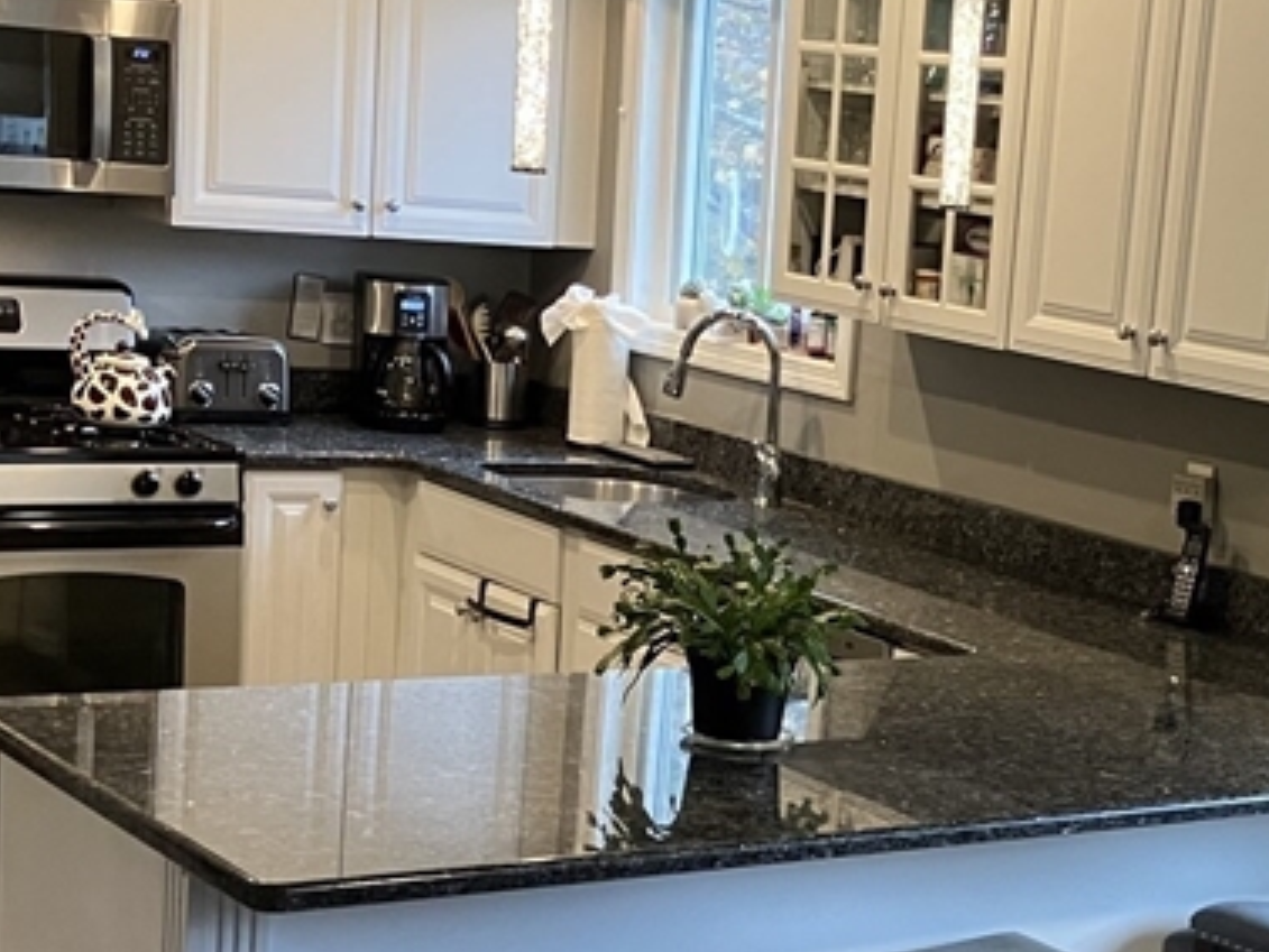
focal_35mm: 76
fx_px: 2787
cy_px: 817
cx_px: 1101
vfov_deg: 19.1
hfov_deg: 25.0
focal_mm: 3.99
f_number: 1.8
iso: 160
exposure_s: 1/60
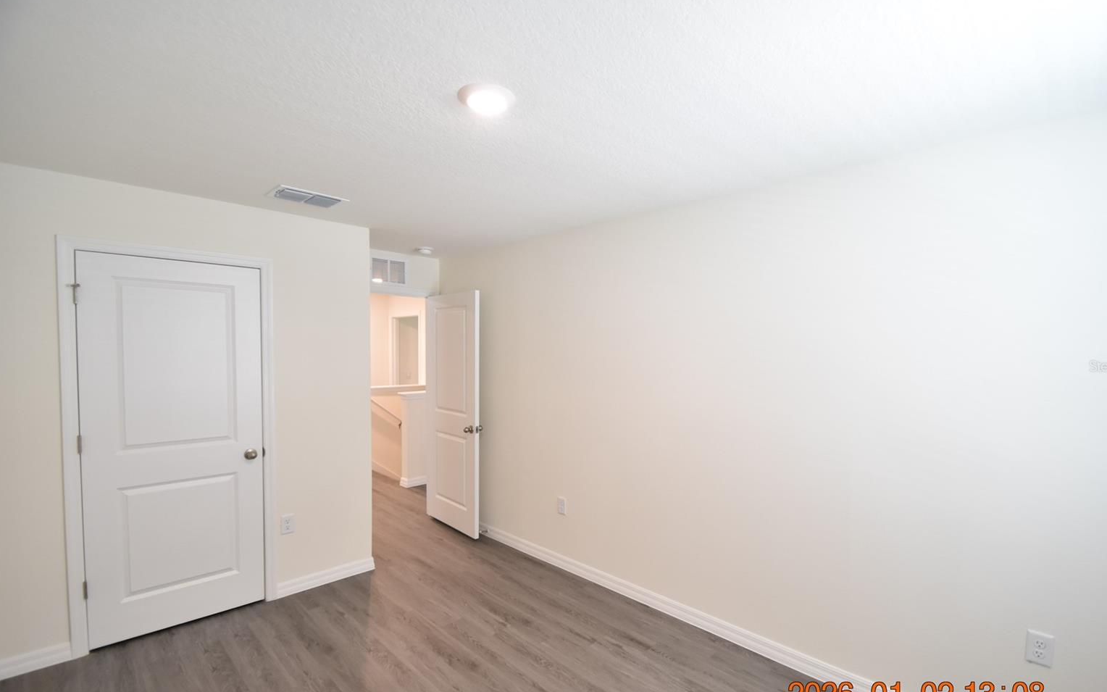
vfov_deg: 71.2
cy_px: 366
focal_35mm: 16
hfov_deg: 97.8
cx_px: 575
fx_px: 483
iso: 800
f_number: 3.5
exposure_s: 1/45
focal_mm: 10
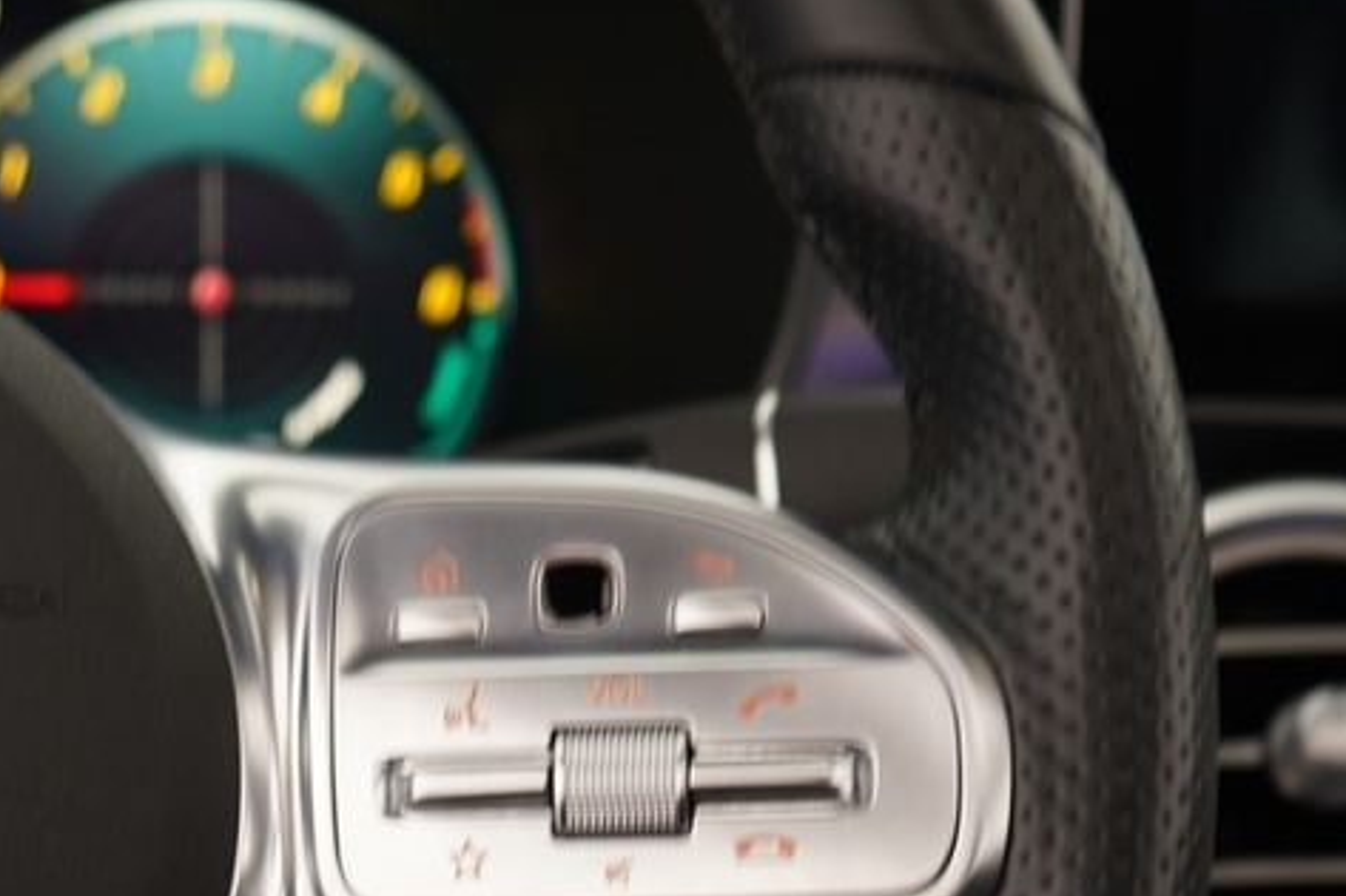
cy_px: 777
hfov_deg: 16.2
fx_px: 4485
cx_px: -387
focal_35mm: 120
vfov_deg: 11.4
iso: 250
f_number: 4
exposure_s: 1/3
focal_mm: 35
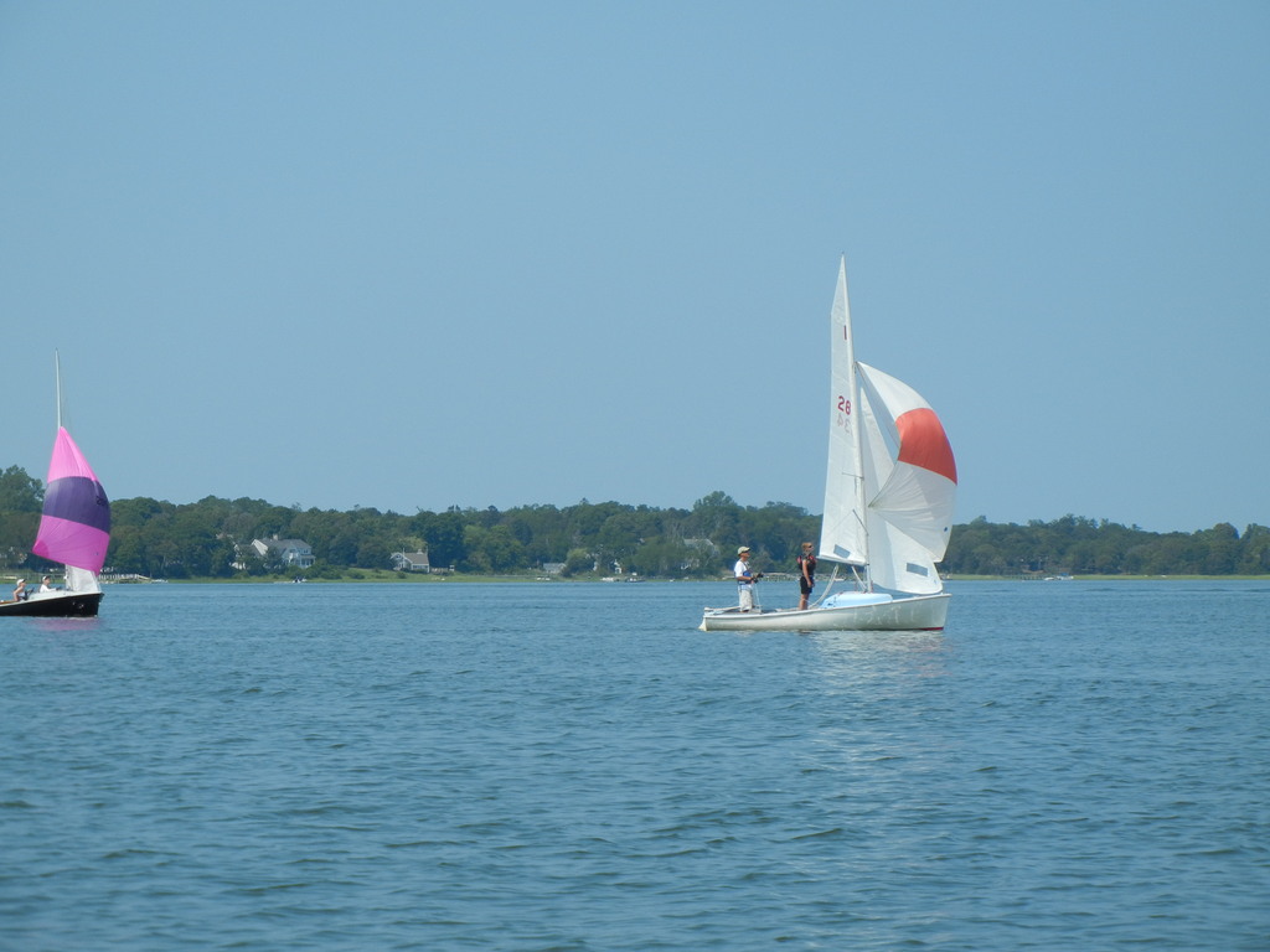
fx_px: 4880
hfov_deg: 14.8
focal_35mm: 133
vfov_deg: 11.1
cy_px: 476
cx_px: 635
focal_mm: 24
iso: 160
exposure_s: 1/296
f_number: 9.2
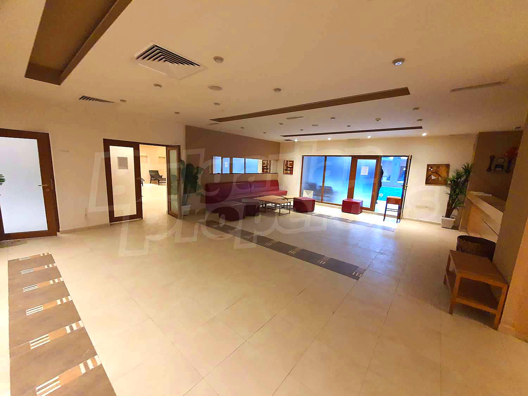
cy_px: 198
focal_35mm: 13
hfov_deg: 106.2
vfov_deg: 89.9
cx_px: 264
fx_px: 198
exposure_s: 1/33
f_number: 2.2
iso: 500
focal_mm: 1.8
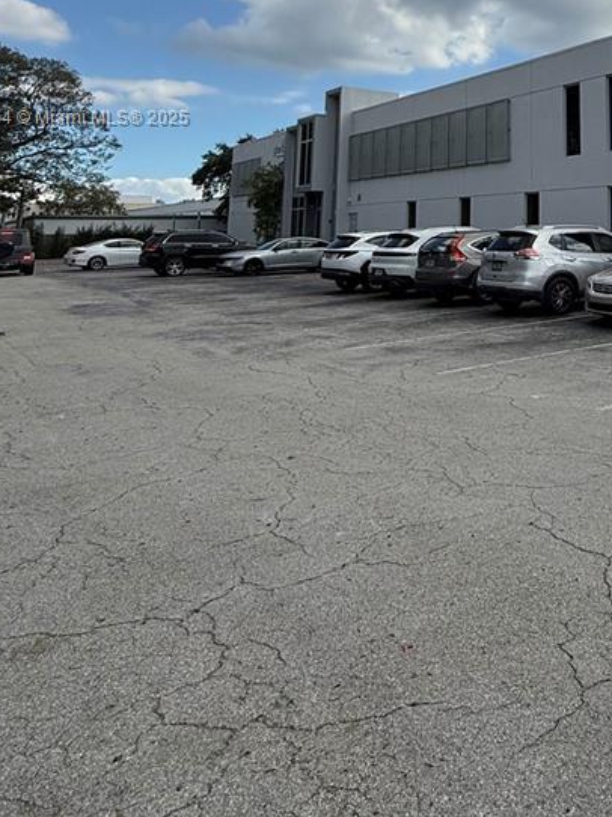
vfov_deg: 52.9
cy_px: 119
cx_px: 591
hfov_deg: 40.6
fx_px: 731
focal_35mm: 31
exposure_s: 1/2841
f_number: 2.2
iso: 50
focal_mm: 2.22
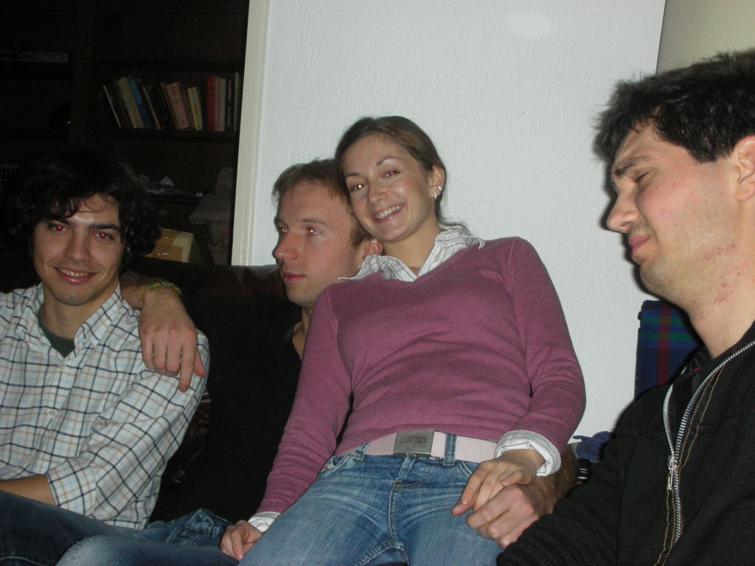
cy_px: 283
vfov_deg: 24.0
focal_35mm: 61
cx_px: 378
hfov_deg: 31.7
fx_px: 1330
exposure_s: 1/120
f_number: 4
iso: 168
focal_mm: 10.1
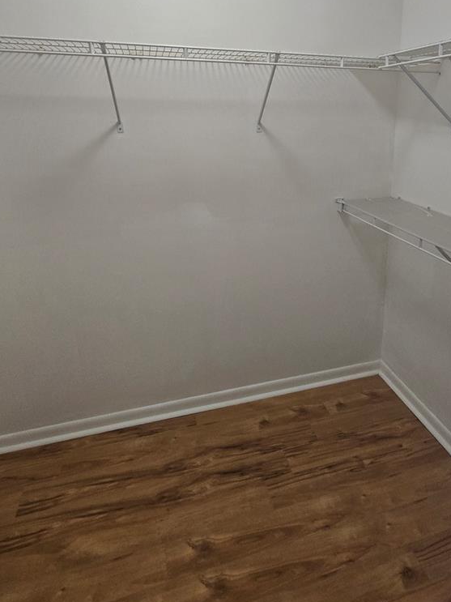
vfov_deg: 76.0
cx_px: 274
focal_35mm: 21
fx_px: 365
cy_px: 191
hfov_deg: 62.8
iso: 250
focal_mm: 2.2
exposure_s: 1/60
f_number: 2.2
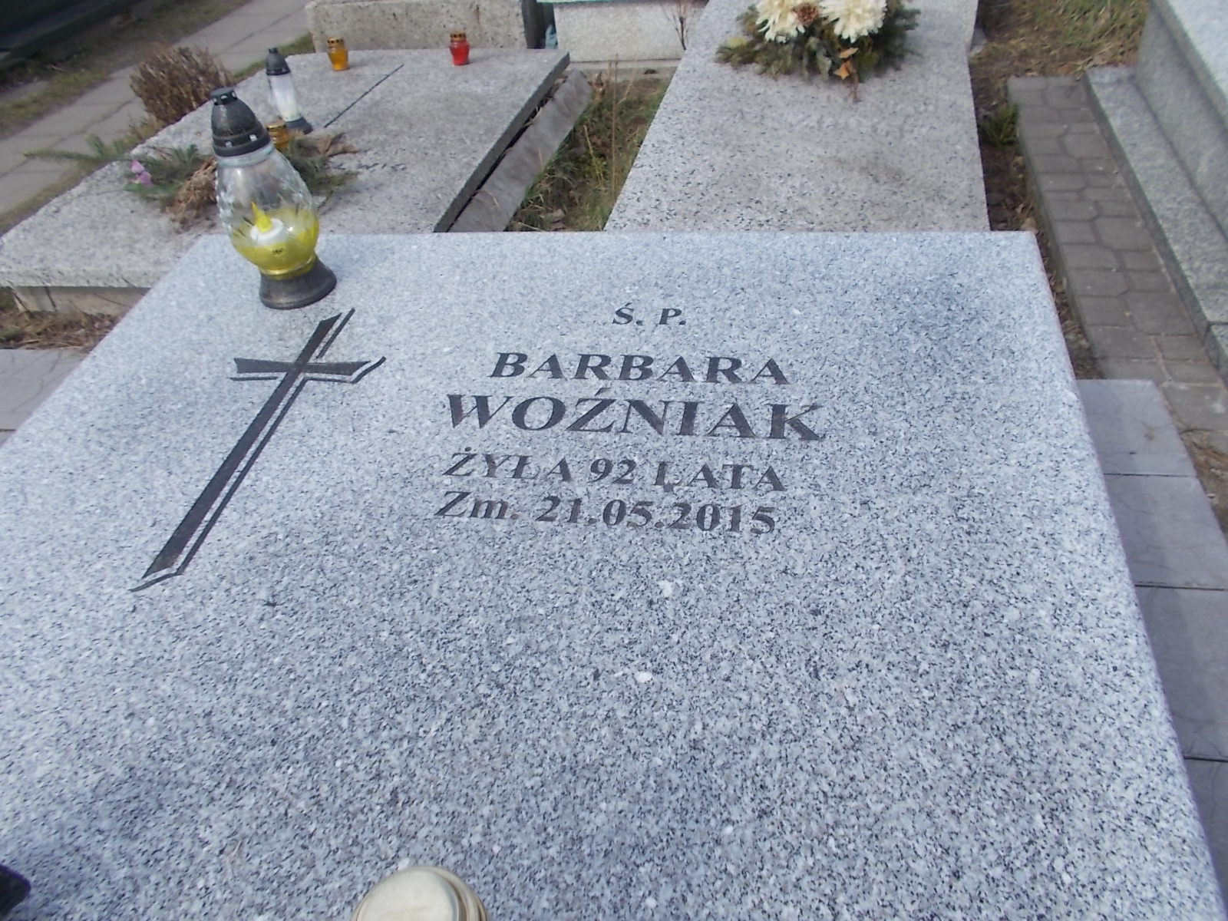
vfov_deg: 53.1
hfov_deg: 67.3
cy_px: 460
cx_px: 614
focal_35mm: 26
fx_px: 922
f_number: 8
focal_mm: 4.6
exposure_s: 1/100
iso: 80
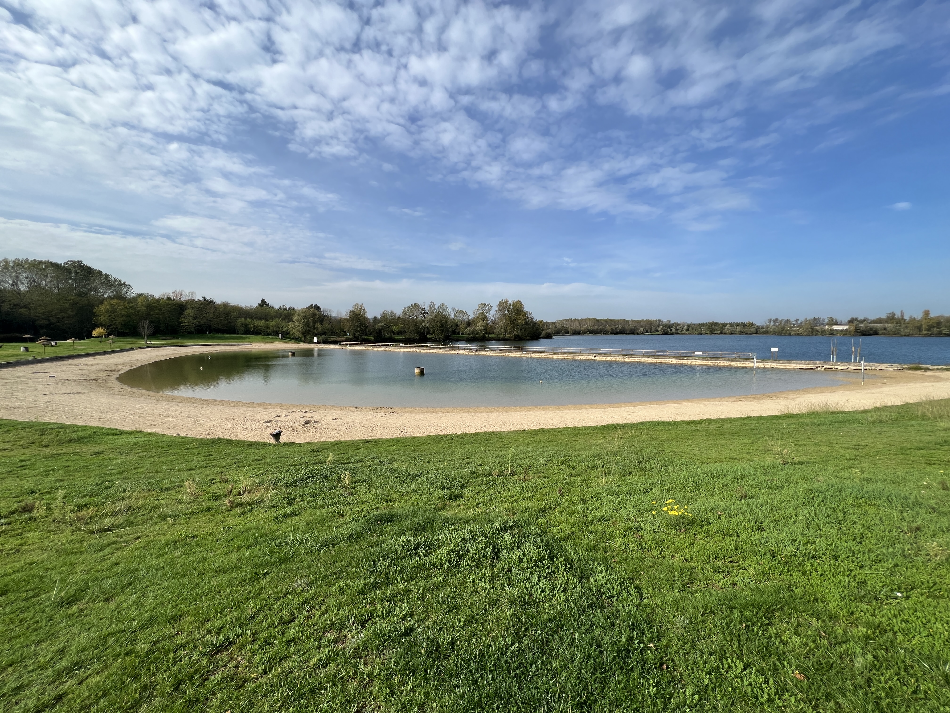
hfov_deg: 106.2
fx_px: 357
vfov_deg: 89.9
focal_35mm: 13
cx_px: 475
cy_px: 356
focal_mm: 1.57
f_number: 1.8
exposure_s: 1/1672
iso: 32
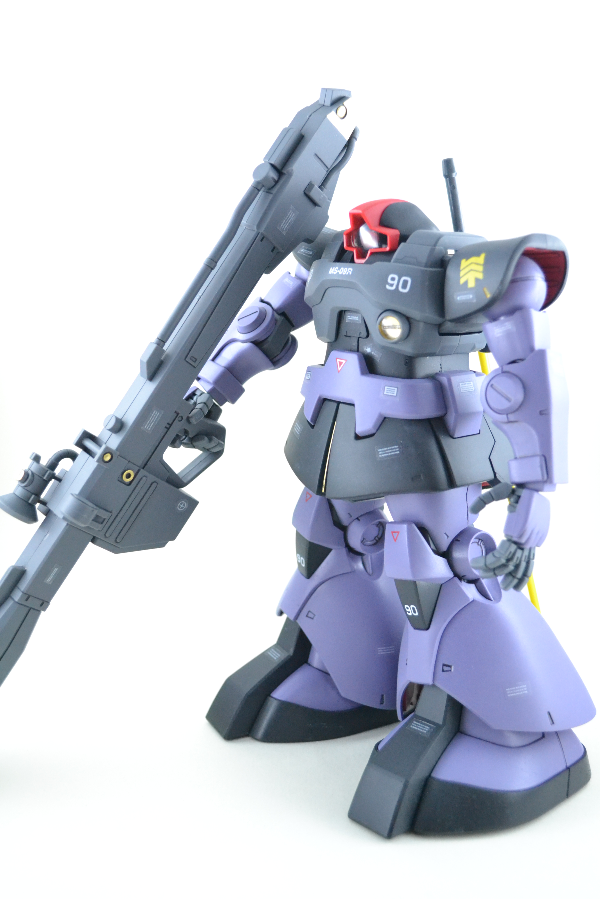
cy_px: 450
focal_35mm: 39
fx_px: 975
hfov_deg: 34.2
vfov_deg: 49.6
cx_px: 300
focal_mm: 26
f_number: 4.2
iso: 3200
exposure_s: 1/200
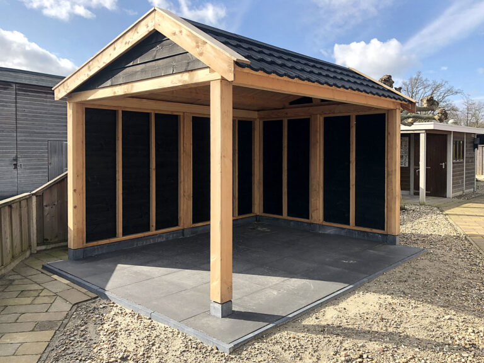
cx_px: 242
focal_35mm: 28
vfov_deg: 49.7
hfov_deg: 63.4
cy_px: 182
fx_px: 391
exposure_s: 1/1156
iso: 20
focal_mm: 4
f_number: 1.8
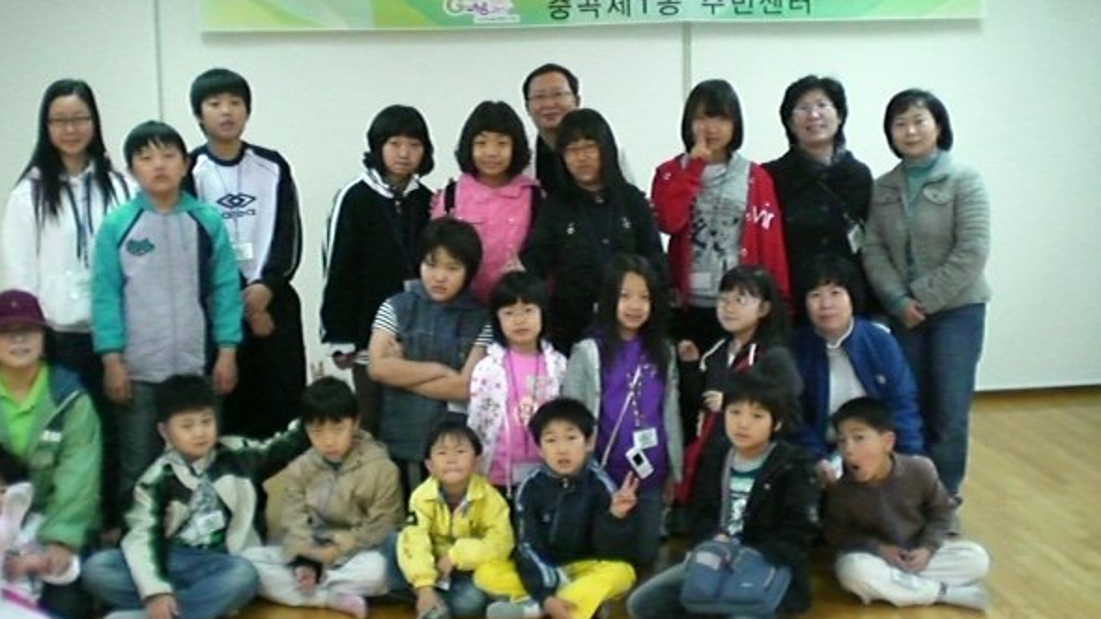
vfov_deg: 26.5
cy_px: 264
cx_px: 507
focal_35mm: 45
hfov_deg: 45.4
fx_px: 1313
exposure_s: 1/100
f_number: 3.1
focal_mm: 6.3
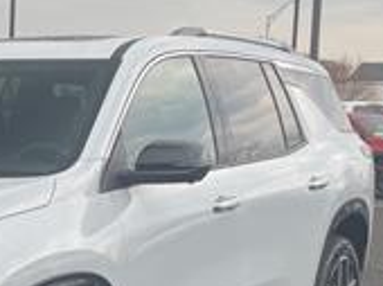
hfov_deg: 18.9
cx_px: -88
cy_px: 315
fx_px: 1083
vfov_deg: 14.7
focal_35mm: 98
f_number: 1.6
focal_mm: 4.2
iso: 32
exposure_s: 1/191
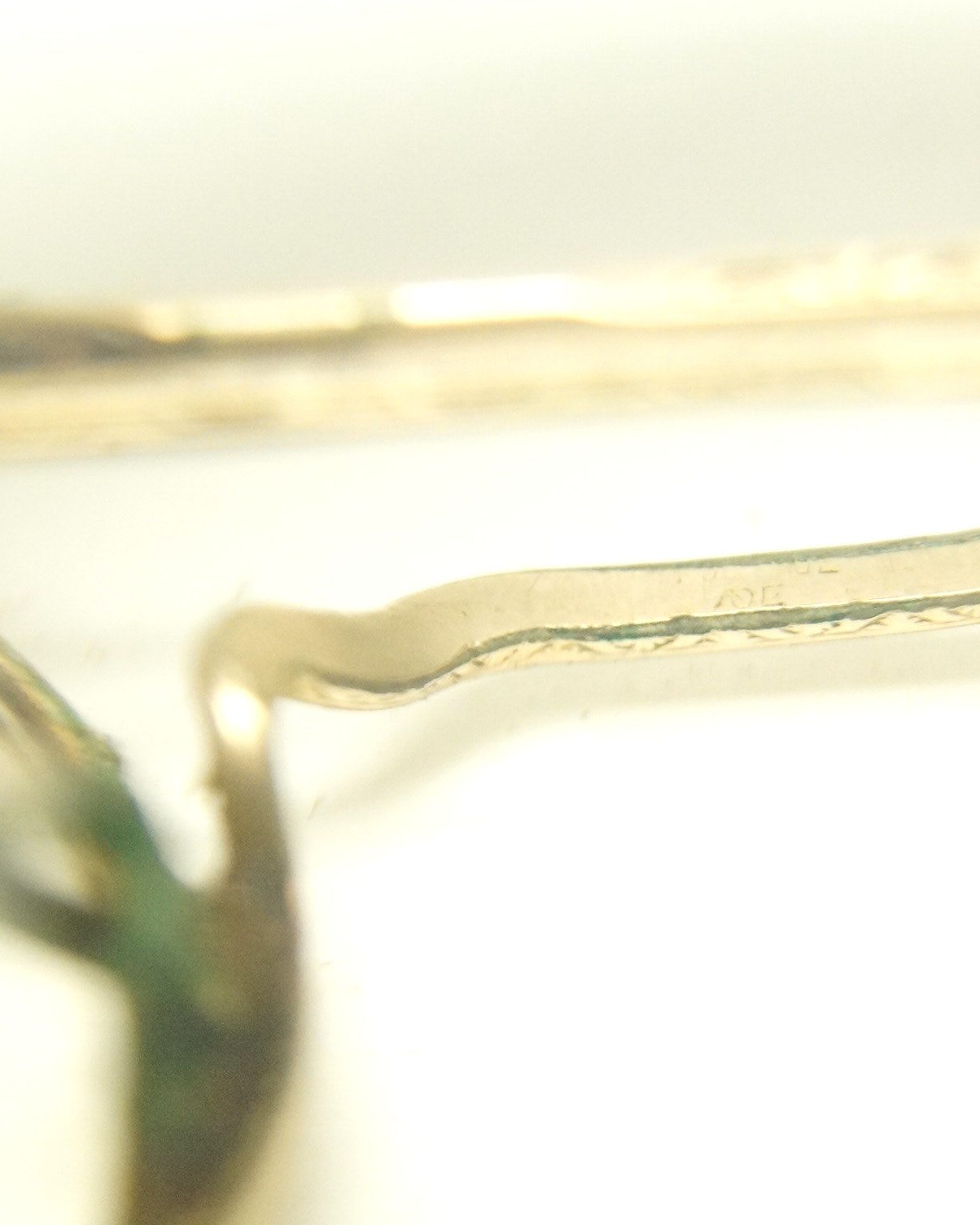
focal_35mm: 126
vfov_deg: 15.3
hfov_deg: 12.2
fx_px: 4560
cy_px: 610
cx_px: 767
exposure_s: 1/100
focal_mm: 55
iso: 2500
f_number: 5.6
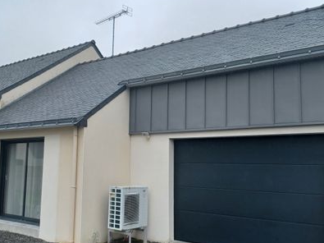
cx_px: 112
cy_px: 124
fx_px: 356
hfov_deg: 48.3
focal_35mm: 38
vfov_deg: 37.7
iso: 32
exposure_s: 1/413
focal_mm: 4.6
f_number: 1.8
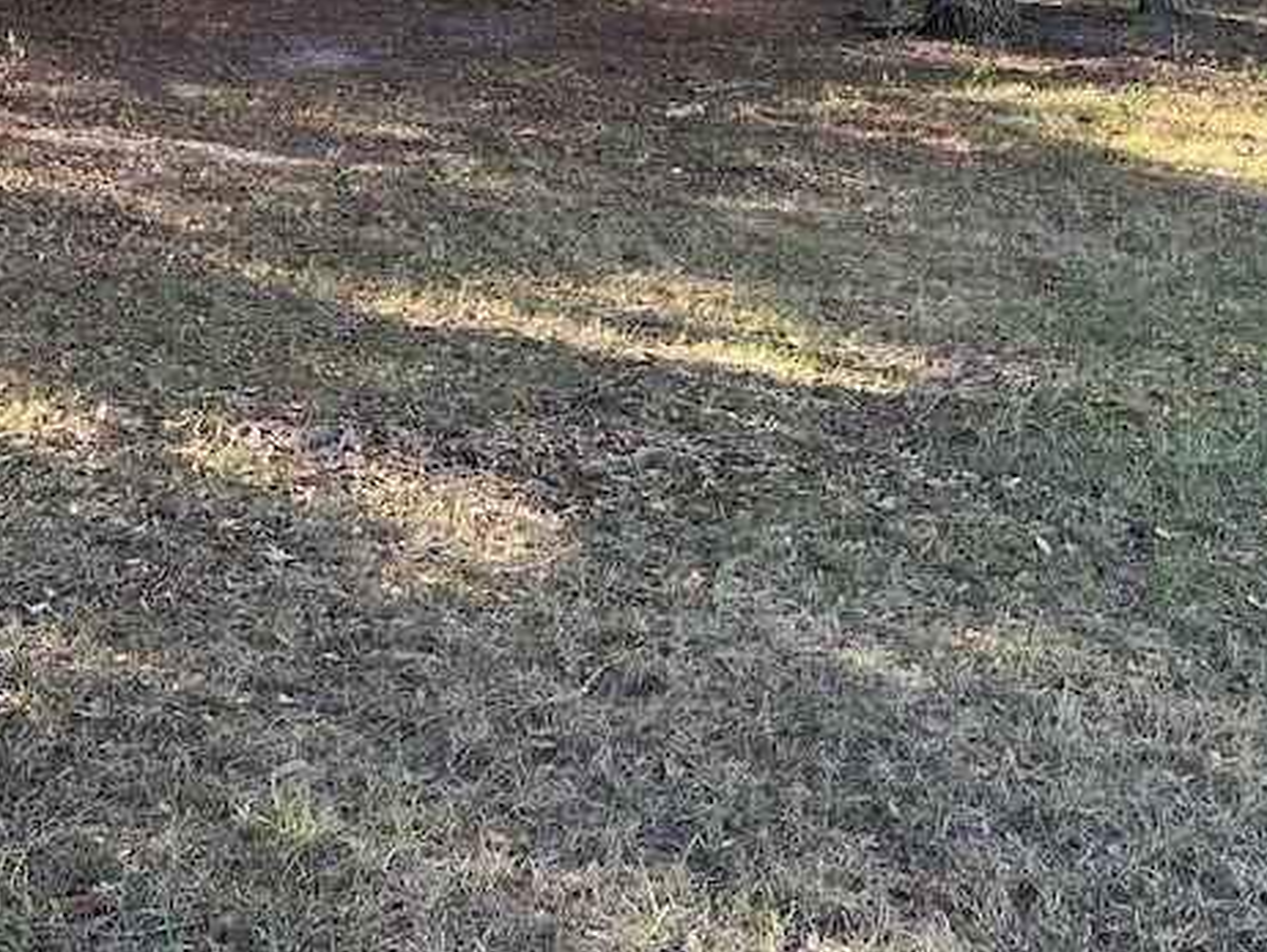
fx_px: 2637
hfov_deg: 27.0
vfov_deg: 18.7
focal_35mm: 72
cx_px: 557
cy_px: -359
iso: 50
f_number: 1.5
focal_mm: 5.7
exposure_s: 1/357
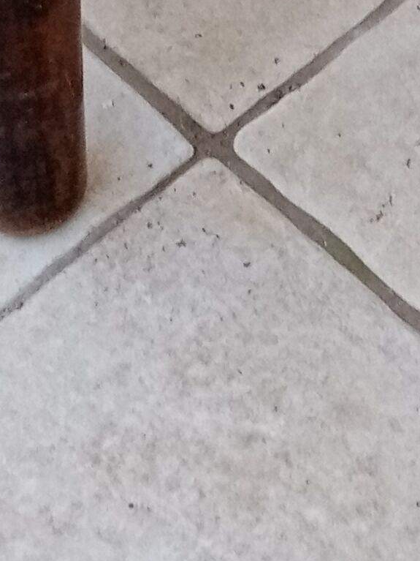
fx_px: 2282
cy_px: -871
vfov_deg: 11.2
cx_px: 240
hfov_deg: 10.5
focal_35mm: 141
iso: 154
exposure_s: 1/100
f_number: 1.8
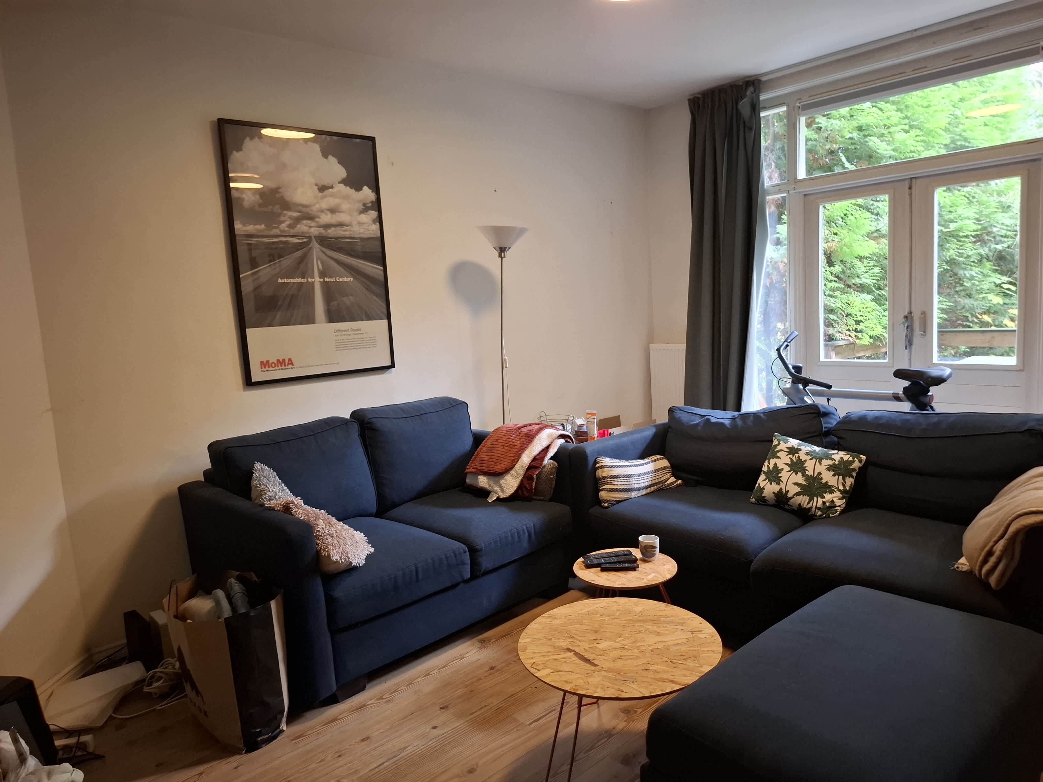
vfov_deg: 58.9
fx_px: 693
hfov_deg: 73.9
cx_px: 522
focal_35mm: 23
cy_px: 391
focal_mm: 5.5
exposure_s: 1/33
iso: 250
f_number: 1.8
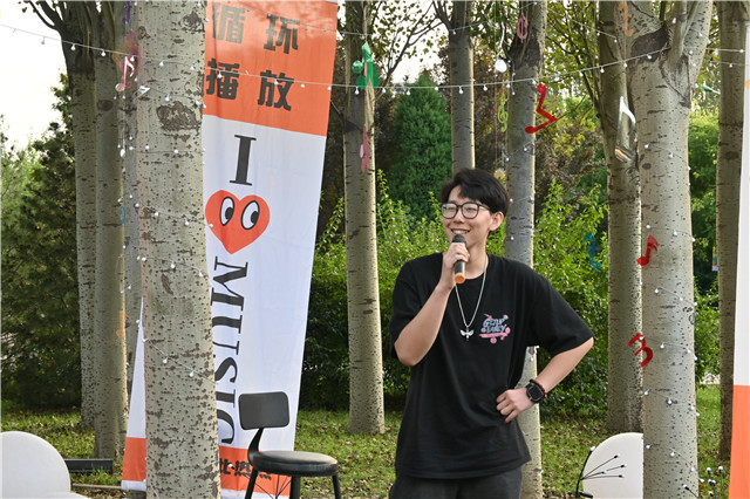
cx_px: 375
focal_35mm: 75
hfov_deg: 27.0
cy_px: 250
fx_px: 1562
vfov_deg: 18.2
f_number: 6.3
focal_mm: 50
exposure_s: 1/200
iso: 400
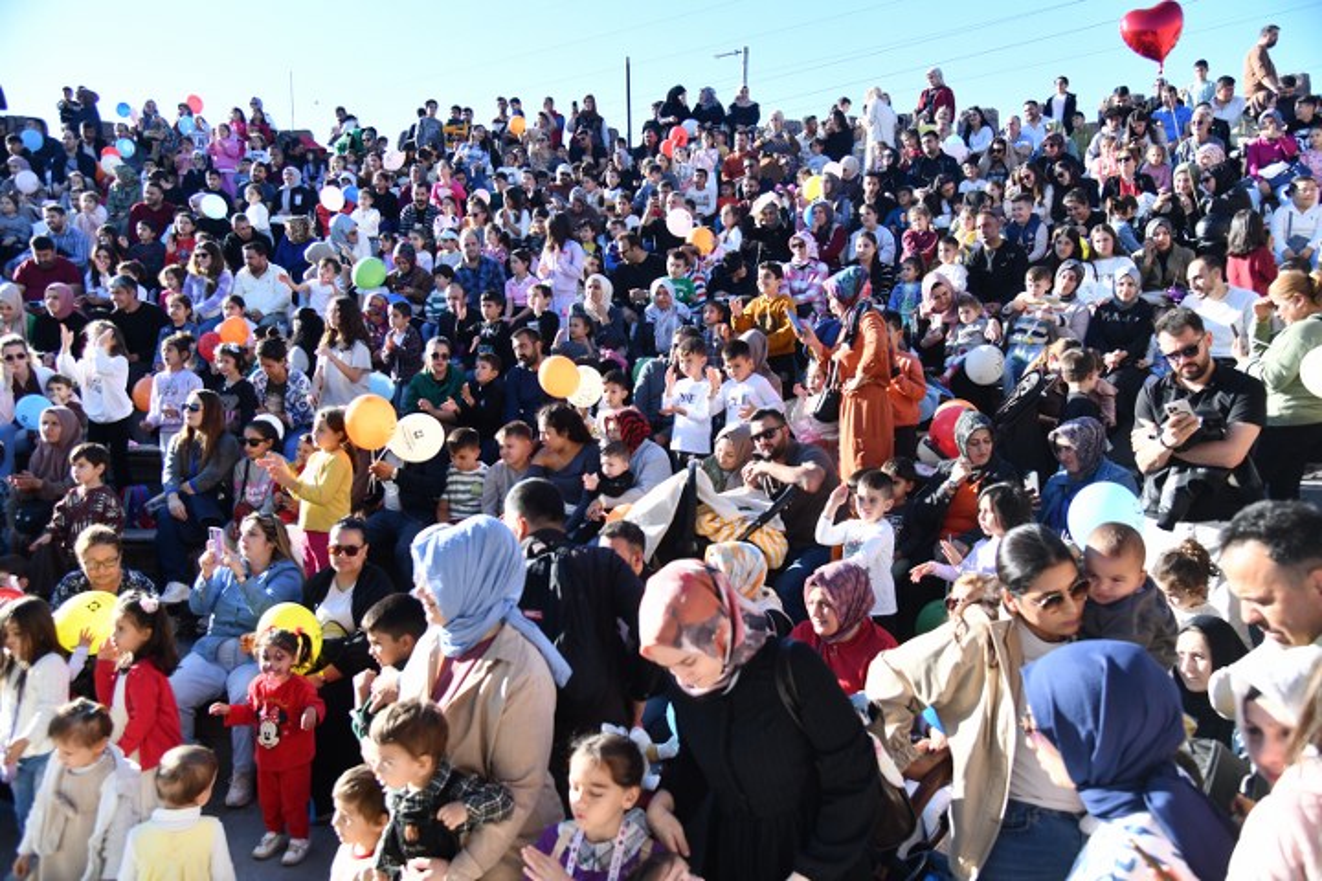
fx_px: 1102
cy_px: 440
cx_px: 661
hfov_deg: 61.9
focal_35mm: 30
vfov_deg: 43.6
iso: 1250
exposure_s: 1/2500
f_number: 4.5
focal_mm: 30
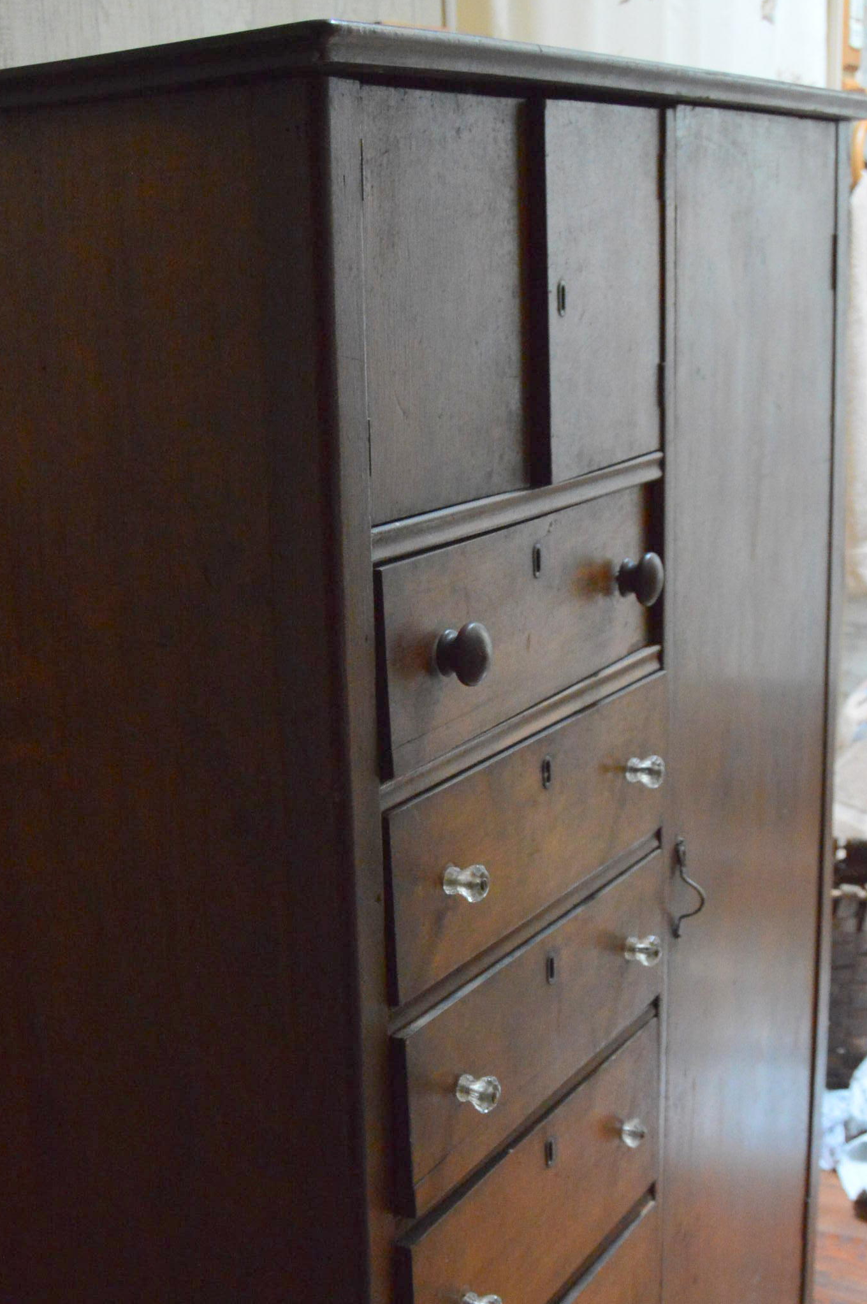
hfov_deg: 26.3
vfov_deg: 38.6
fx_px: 1836
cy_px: 891
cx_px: 246
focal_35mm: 51
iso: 3200
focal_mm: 23
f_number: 5.6
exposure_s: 1/80
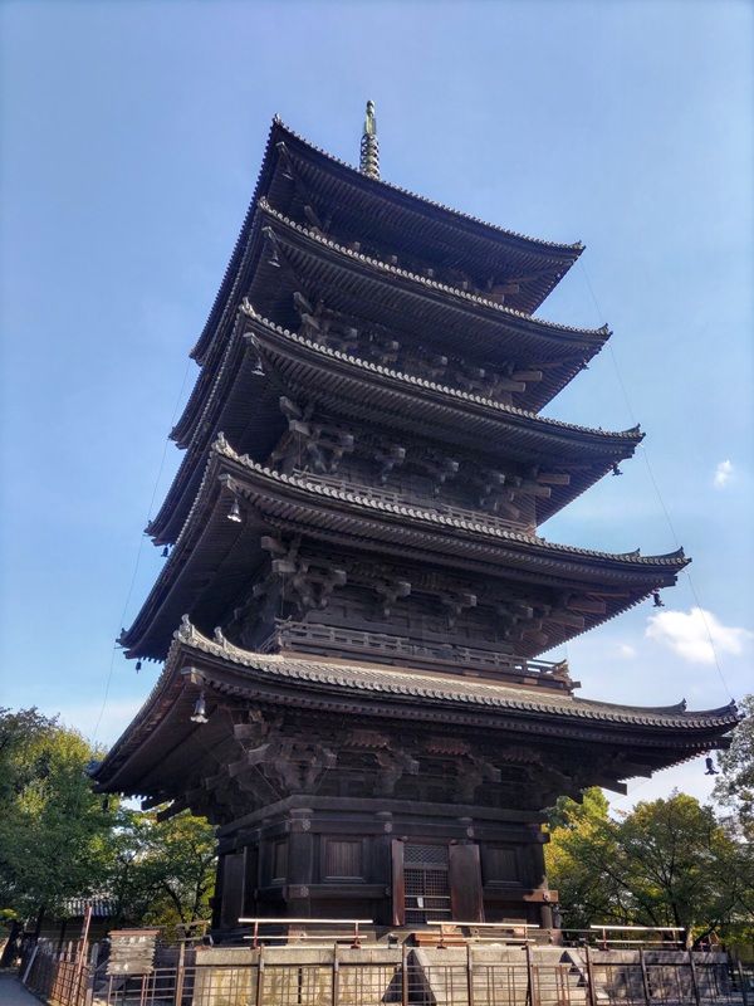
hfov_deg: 53.1
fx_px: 755
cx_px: 377
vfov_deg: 67.3
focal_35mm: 26
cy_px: 503
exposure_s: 1/274
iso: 50
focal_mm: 4.8
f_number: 1.79
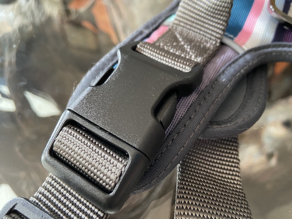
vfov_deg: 53.1
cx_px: 146
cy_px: 110
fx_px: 219
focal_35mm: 26
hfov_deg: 67.3
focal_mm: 4.25
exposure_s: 1/48
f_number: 1.8
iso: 500
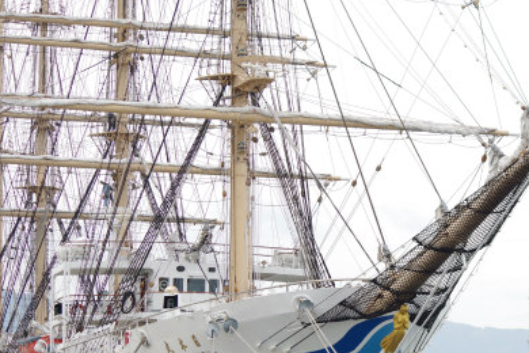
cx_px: 403
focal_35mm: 126
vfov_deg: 10.9
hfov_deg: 16.2
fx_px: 1851
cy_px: 266
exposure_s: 1/160
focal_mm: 55
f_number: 5.6
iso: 100
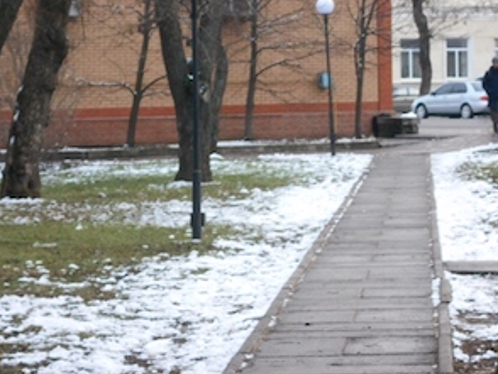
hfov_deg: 10.1
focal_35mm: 196
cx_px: 290
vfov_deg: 7.6
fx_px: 2822
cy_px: 145
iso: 400
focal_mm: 23
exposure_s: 1/60
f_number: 6.5
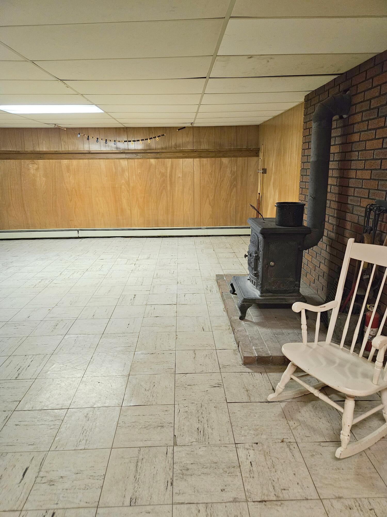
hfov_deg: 58.9
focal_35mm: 23
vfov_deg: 73.9
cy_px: 258
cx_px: 194
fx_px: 343
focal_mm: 5.4
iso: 800
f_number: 1.8
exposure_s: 1/60
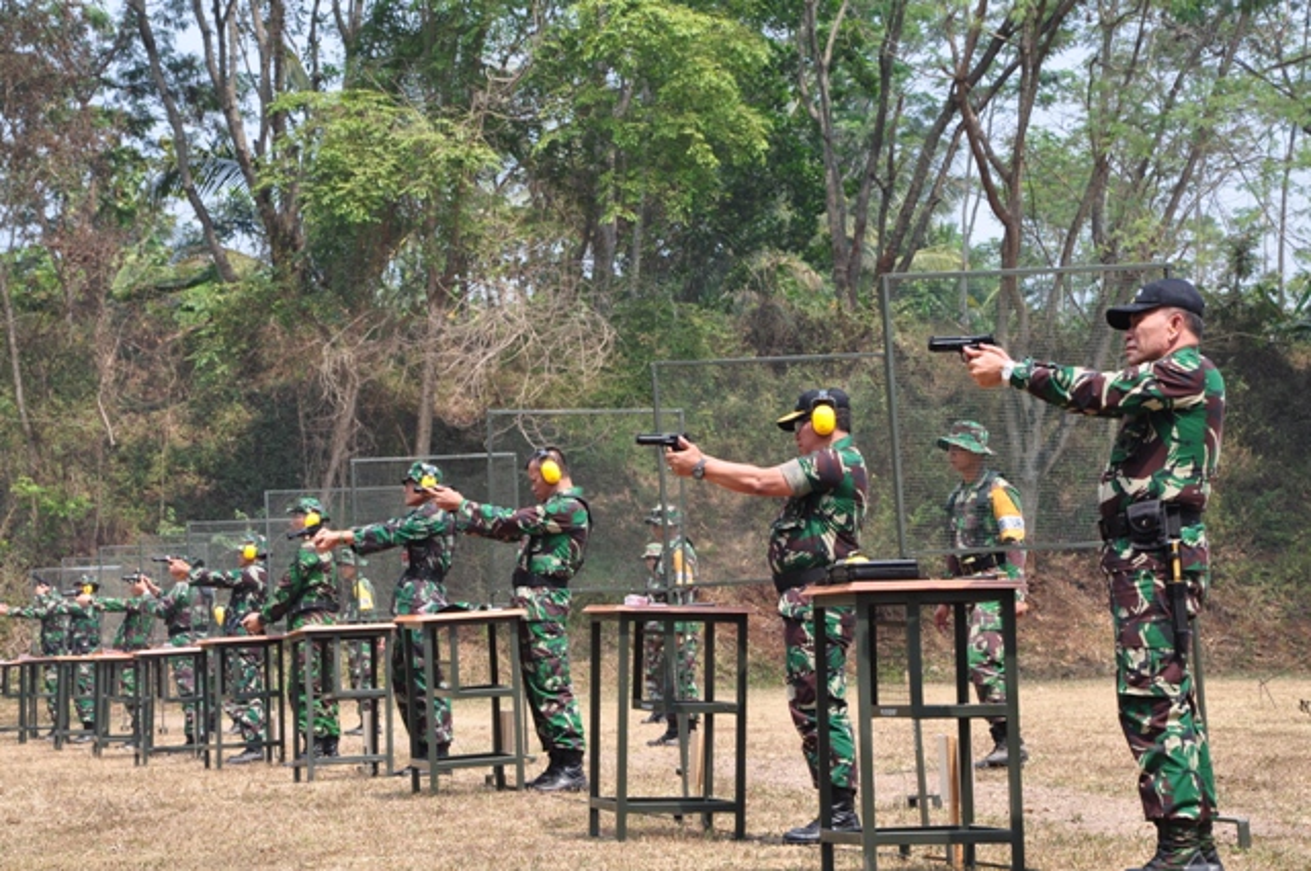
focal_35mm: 99
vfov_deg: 13.8
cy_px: 436
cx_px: 656
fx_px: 3601
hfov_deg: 20.6
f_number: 10
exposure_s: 1/250
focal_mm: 66
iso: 320
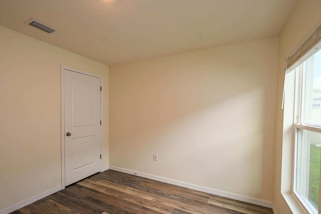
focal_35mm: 18
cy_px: 114
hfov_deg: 91.2
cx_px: 152
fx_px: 157
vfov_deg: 68.4
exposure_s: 1/60
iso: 3600
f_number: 4
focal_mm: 14.5
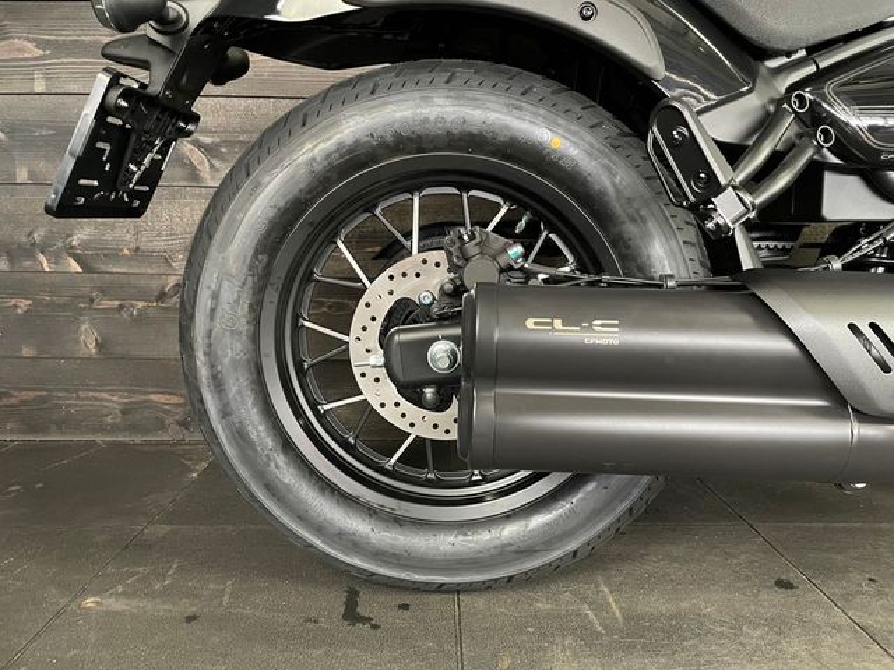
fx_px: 671
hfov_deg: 67.3
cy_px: 335
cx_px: 447
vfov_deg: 53.1
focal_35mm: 26
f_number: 1.6
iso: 640
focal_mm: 4.2
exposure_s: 1/33
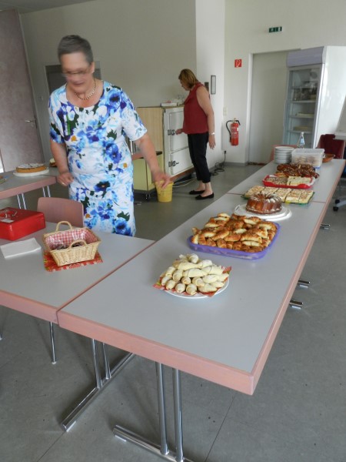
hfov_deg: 54.9
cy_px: 231
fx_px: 333
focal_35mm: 25
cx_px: 173
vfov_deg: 69.4
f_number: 3.5
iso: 280
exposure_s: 1/30
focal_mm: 4.5
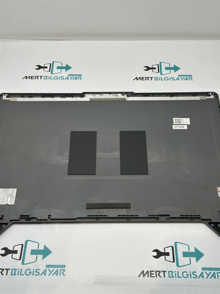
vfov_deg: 39.7
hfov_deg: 30.3
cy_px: 147
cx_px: 110
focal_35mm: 48
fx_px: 407
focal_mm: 6.86
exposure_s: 1/810
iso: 64
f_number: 1.78
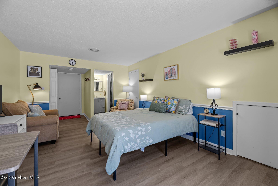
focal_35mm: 14
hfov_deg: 104.3
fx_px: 108
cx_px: 139
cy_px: 93
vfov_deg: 81.2
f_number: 10
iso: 250
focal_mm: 14
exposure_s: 1/4
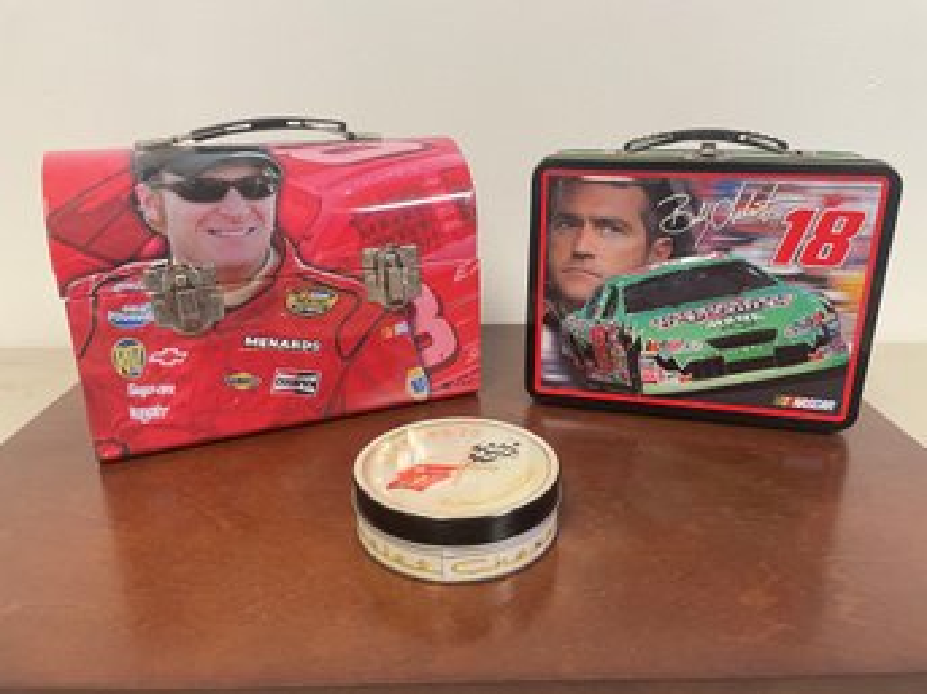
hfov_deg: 67.3
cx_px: 464
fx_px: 696
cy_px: 347
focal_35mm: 26
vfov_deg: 53.0
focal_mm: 4.2
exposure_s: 1/60
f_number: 1.6
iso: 160
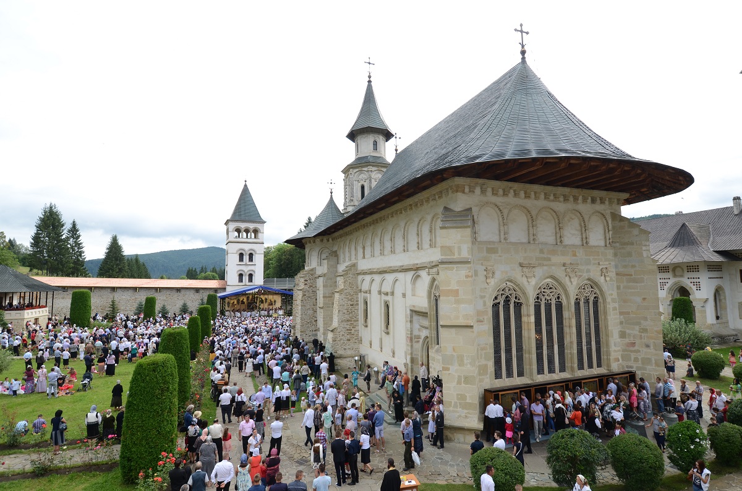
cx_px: 371
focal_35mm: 18
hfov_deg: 90.1
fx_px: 370
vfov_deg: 67.1
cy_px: 246
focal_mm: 12
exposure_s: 1/100
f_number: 7.1
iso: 100
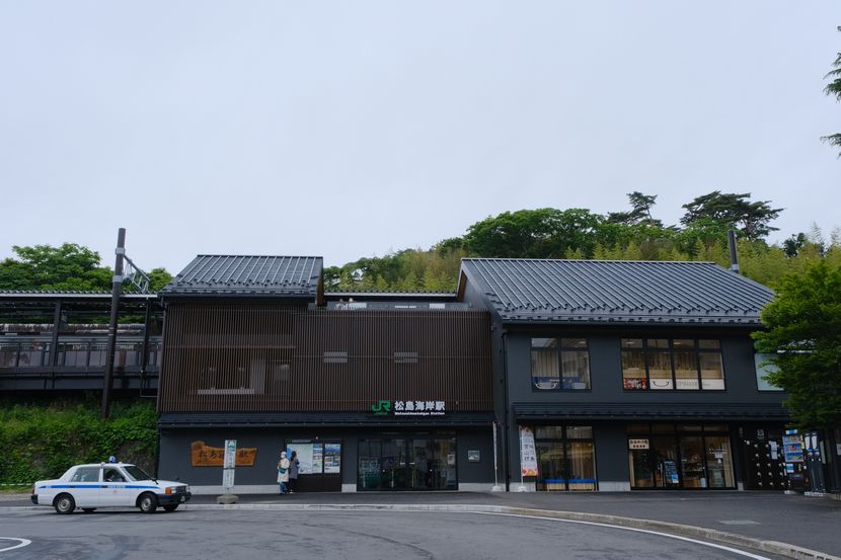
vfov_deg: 41.1
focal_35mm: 32
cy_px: 280
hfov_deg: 58.7
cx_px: 420
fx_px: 747
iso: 640
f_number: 9
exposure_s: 1/320
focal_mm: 21.2
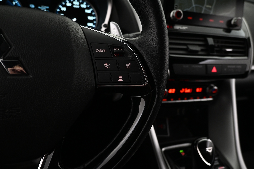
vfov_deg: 53.1
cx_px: 127
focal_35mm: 24
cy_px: 84
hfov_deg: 73.7
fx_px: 169
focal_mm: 16
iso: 1000
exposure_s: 1/25
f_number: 3.5
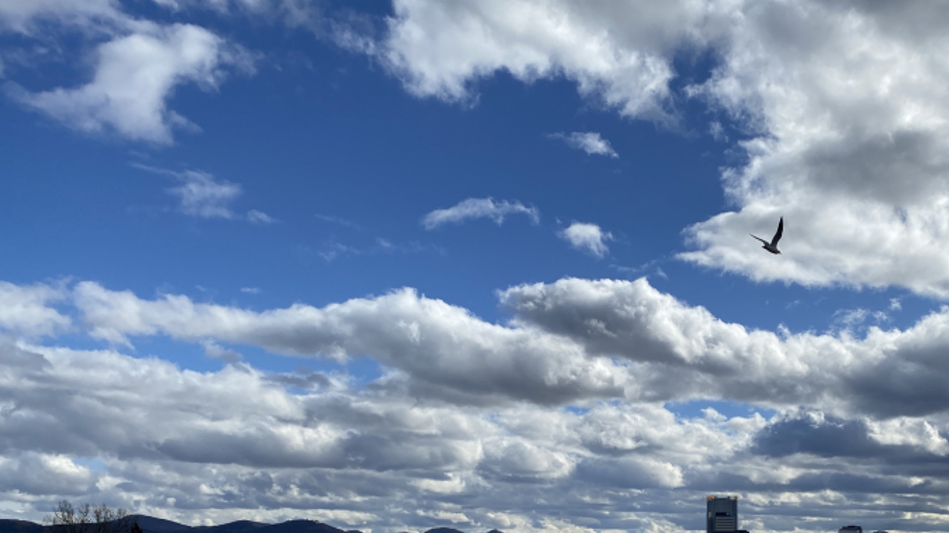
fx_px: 1082
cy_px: 468
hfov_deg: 45.9
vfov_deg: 26.8
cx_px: 695
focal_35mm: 43
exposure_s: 1/6757
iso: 32
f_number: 1.8
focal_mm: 4.25
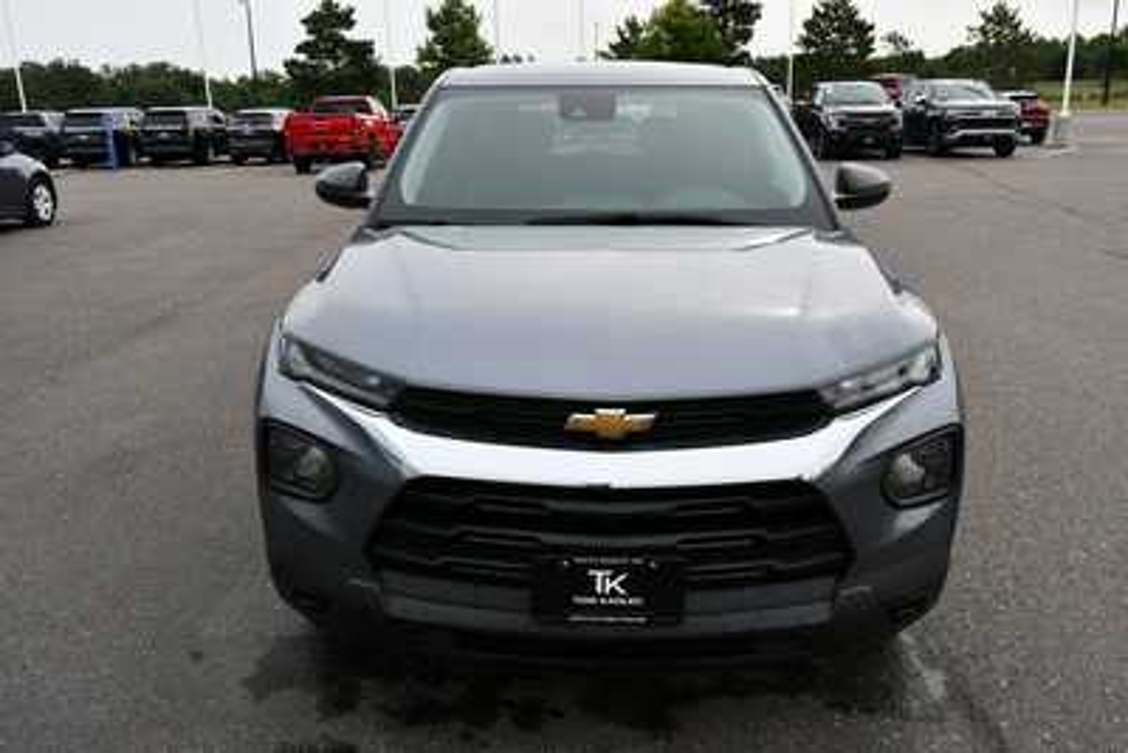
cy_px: 376
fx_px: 940
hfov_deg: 61.9
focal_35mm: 30
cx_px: 564
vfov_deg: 43.6
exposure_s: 1/250
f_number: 8
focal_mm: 20
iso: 160
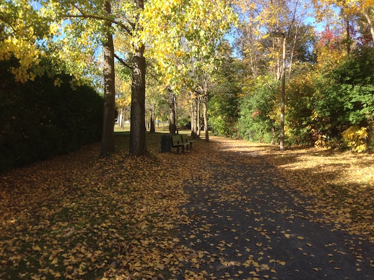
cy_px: 140
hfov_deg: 55.4
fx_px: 357
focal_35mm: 33
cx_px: 187
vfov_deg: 42.9
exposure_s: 1/437
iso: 50
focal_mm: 4.12
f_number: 2.4
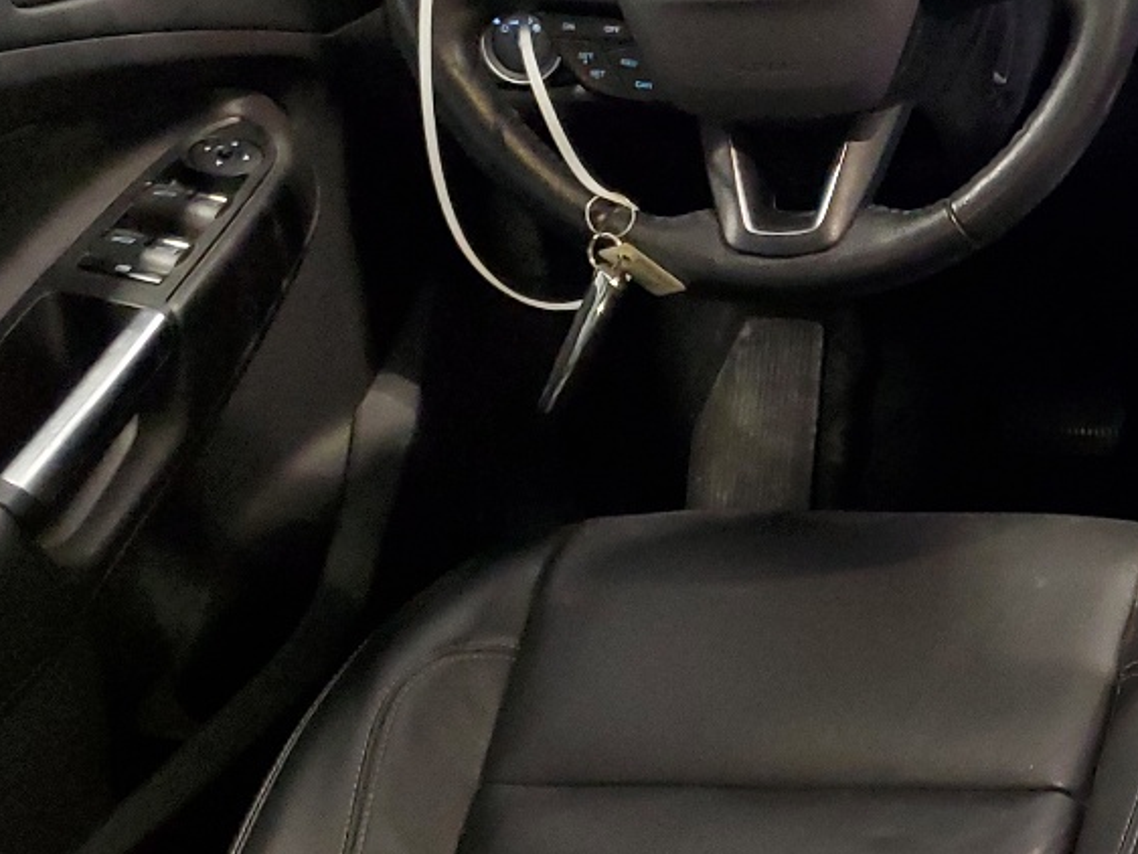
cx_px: 1549
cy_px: 550
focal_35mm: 74
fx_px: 2434
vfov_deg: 19.9
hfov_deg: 22.9
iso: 299
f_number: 1.5
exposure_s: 1/40
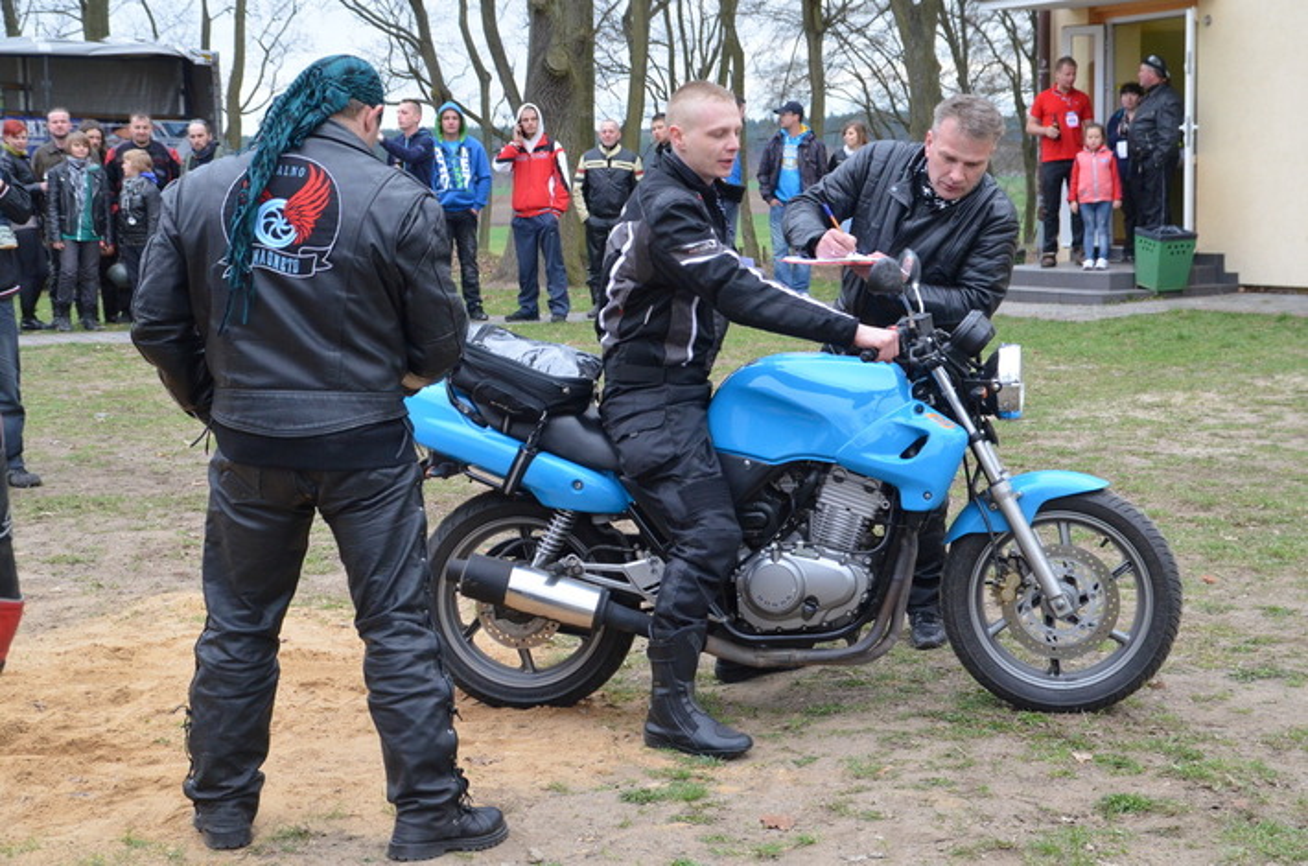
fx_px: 2284
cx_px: 654
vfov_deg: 21.5
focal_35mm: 63
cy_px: 433
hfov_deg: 32.0
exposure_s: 1/250
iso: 1600
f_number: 8
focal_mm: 42
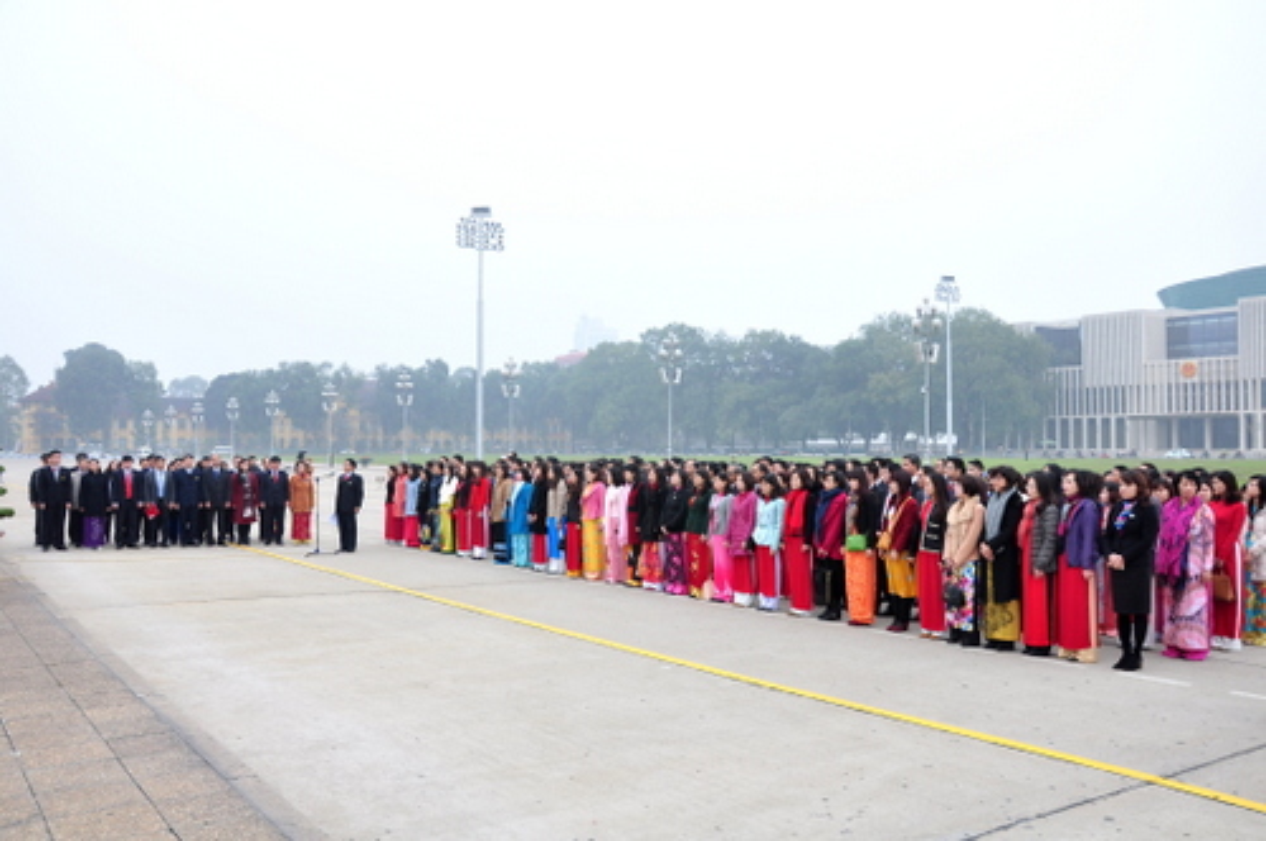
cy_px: 420
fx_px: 1106
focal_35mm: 32
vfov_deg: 41.6
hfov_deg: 59.6
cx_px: 633
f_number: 7.1
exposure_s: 1/50
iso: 320
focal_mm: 21
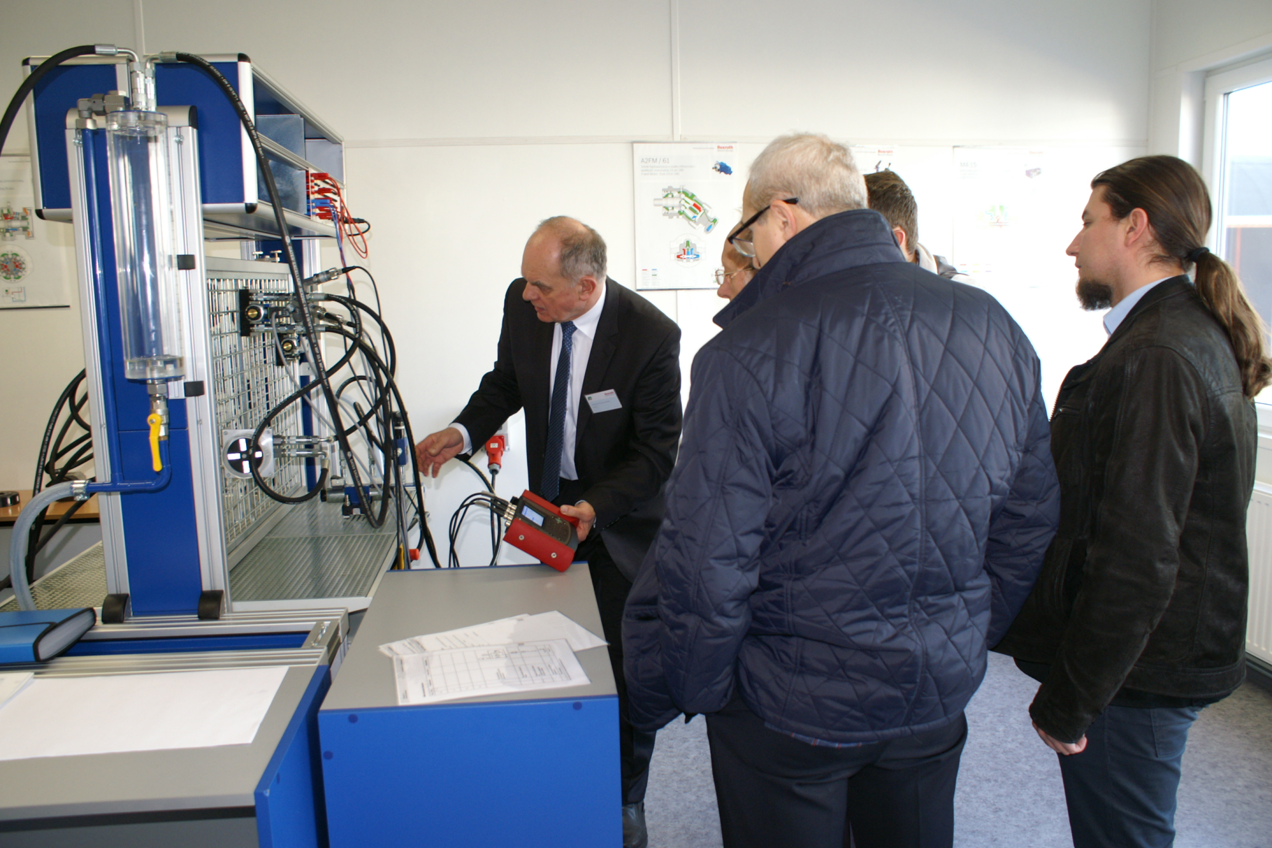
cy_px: 411
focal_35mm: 28
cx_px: 641
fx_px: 989
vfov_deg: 46.4
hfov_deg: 65.5
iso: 400
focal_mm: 18
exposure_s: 1/60
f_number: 3.5
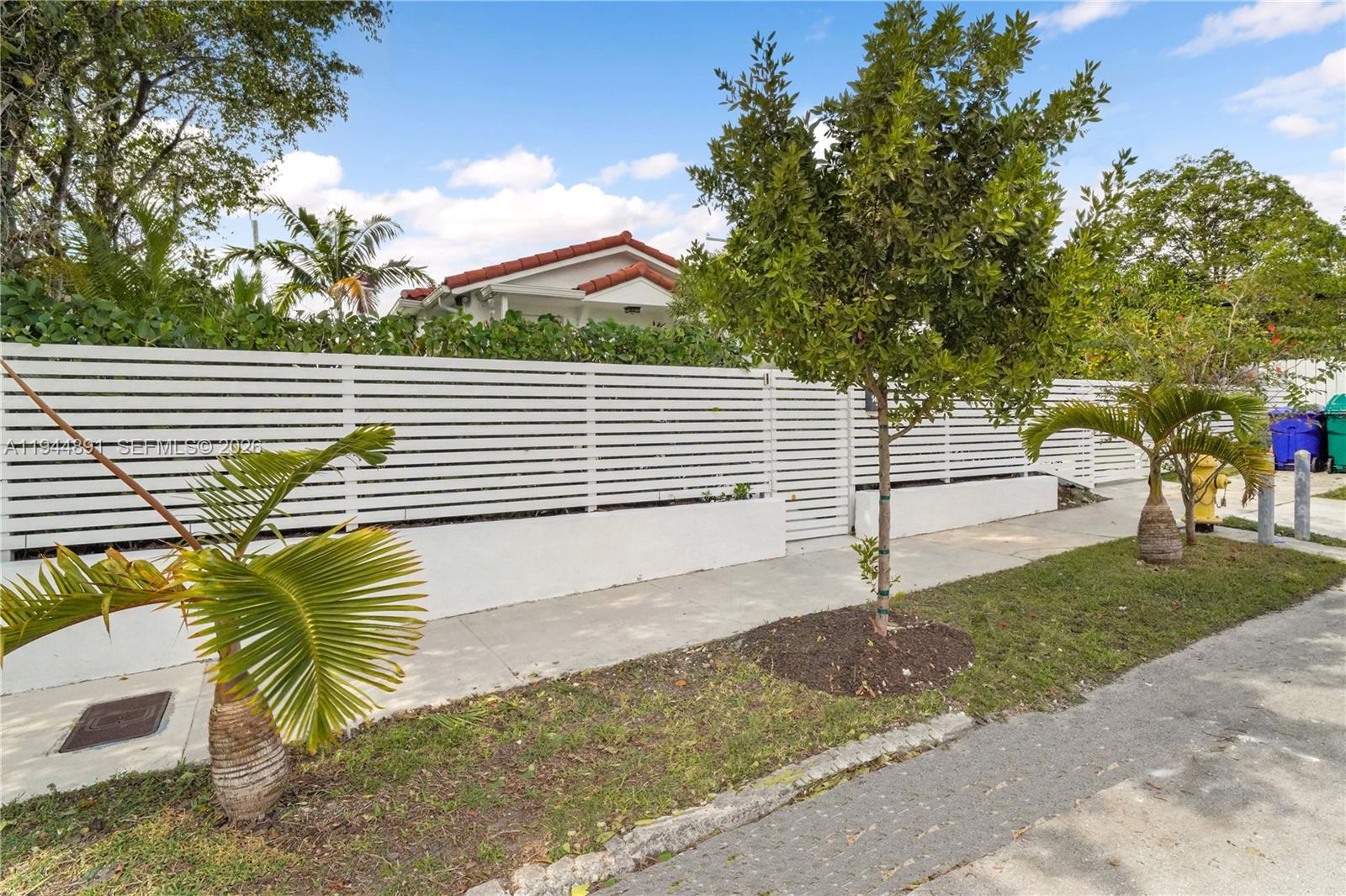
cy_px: 448
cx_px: 673
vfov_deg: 73.7
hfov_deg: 96.7
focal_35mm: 16
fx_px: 598
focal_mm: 16
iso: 1600
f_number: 11
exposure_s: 1/250
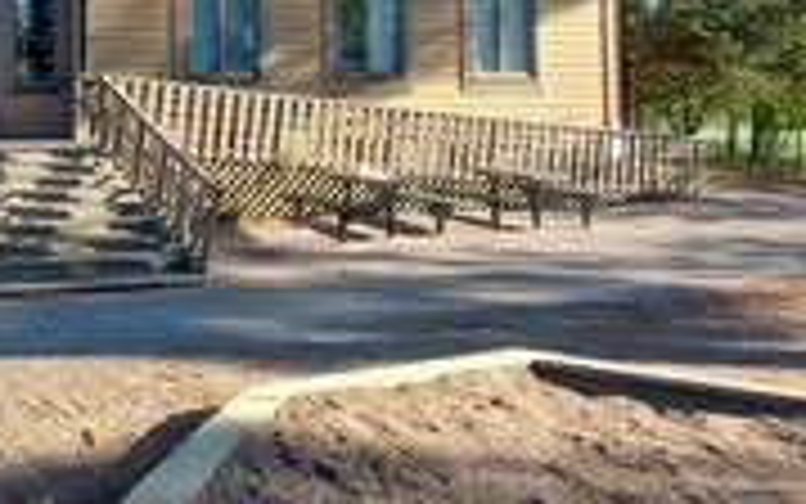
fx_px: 813
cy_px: 18
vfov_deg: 32.2
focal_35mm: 37
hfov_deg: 45.5
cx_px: 23
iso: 50
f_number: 2.2
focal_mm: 1.74
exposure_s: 1/476
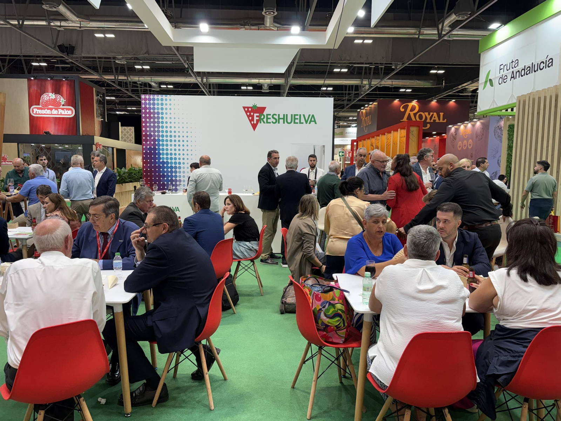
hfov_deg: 67.3
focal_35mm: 26
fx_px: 421
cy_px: 210
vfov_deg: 53.1
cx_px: 280
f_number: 1.6
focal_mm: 5.96
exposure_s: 1/100
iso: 64
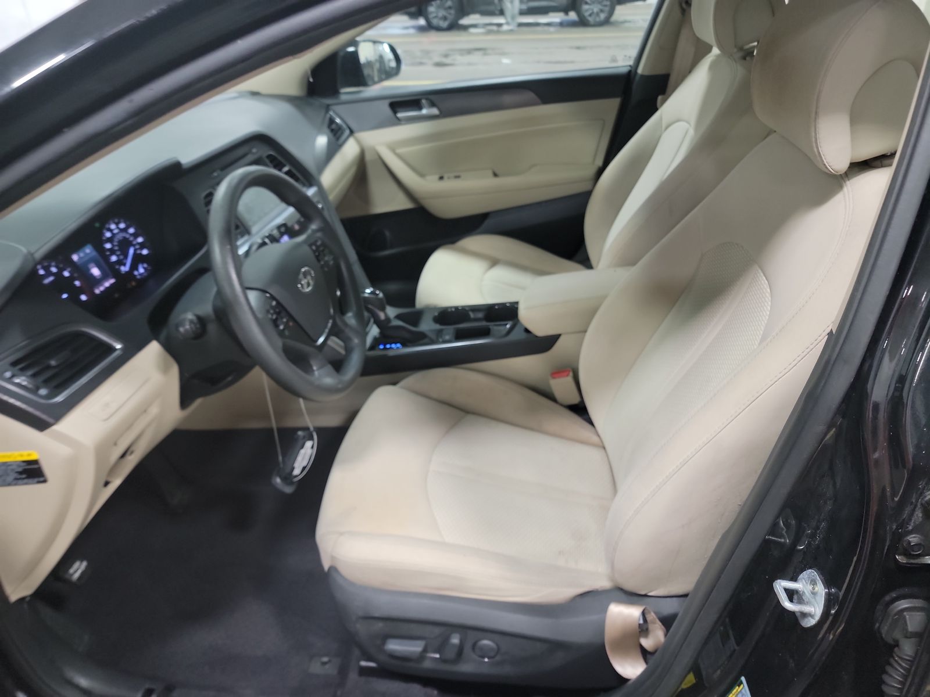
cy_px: 348
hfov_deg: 71.6
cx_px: 465
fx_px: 645
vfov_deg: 56.8
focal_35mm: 24
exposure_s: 1/59
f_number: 1.8
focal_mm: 6.7
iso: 582
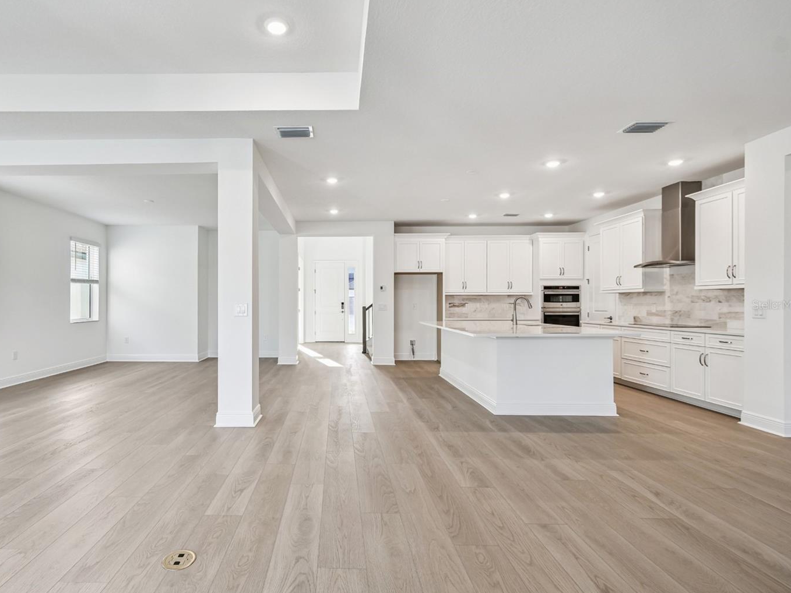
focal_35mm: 17
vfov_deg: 74.7
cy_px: 305
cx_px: 338
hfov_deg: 90.4
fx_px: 388
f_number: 7.1
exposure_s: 1/40
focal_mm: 10
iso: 100
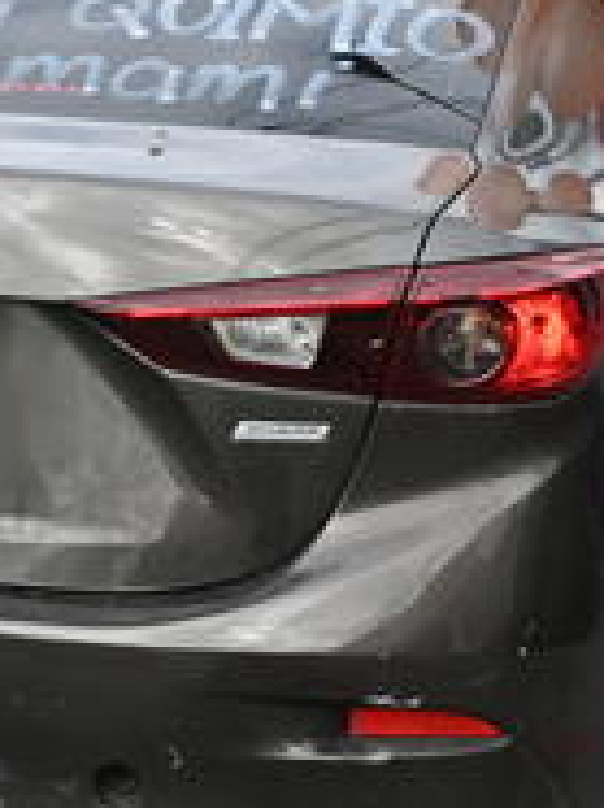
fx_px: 2400
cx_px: 74
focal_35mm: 103
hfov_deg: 14.2
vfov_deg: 19.0
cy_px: 226
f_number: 8
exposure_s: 1/500
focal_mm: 26.5
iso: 360
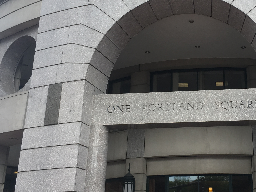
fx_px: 399
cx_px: 182
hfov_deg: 35.0
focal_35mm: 54
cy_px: 90
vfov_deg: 27.0
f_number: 2.2
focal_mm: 4.15
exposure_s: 1/432
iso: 25
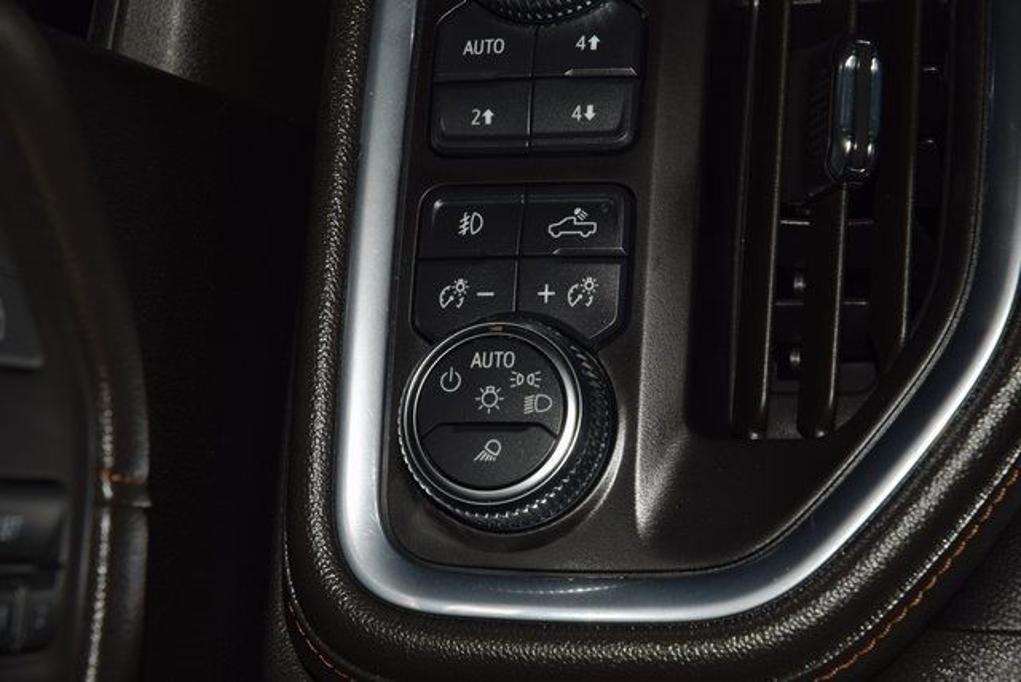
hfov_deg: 19.5
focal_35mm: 105
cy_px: 341
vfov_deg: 13.0
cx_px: 510
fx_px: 2978
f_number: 8
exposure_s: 1/125
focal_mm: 70
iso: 100
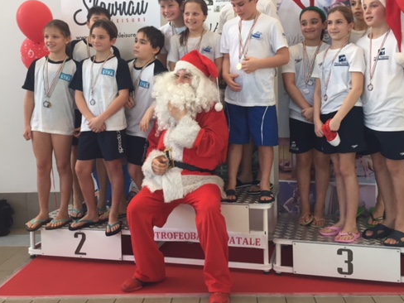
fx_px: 443
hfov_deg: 49.0
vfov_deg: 37.4
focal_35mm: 38
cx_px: 209
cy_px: 105
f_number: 2.2
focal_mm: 4.15
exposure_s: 1/33
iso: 40
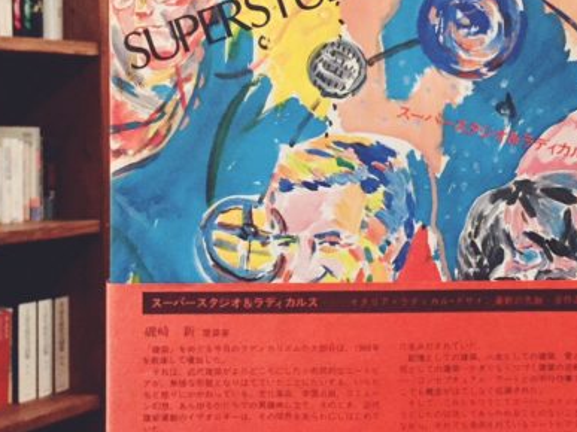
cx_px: 385
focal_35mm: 60
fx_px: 1000
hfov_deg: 31.9
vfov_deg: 24.3
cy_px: 143
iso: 250
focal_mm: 4.15
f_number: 2.2
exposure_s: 1/30
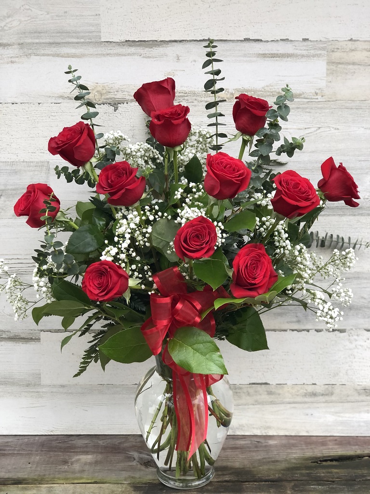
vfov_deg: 33.8
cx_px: 185
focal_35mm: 57
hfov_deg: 25.7
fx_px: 812
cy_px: 247
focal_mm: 6.6
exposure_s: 1/30
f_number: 2.8
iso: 25
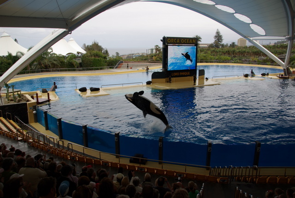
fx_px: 222
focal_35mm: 27
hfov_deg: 67.3
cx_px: 148
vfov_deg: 48.1
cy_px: 99
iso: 100
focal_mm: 18
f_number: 5.6
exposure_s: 1/90
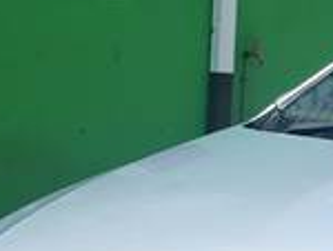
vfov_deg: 7.8
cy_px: 312
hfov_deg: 10.0
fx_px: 1831
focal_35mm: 190
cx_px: 537
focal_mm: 5.23
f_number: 1.8
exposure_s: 1/1095
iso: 50
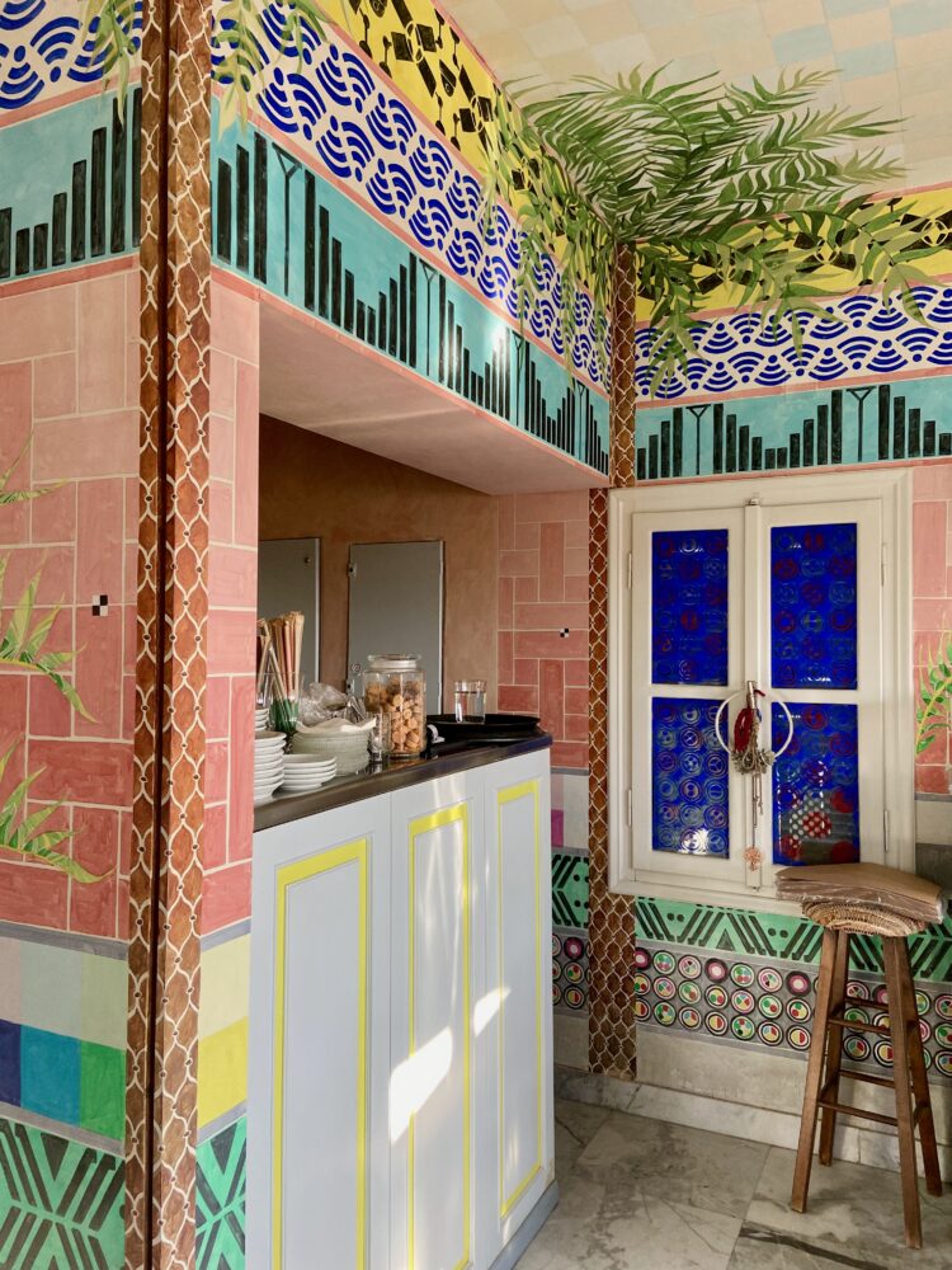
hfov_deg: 53.1
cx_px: 476
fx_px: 953
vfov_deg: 67.3
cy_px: 635
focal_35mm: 26
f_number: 1.8
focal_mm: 4.25
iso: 100
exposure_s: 1/121
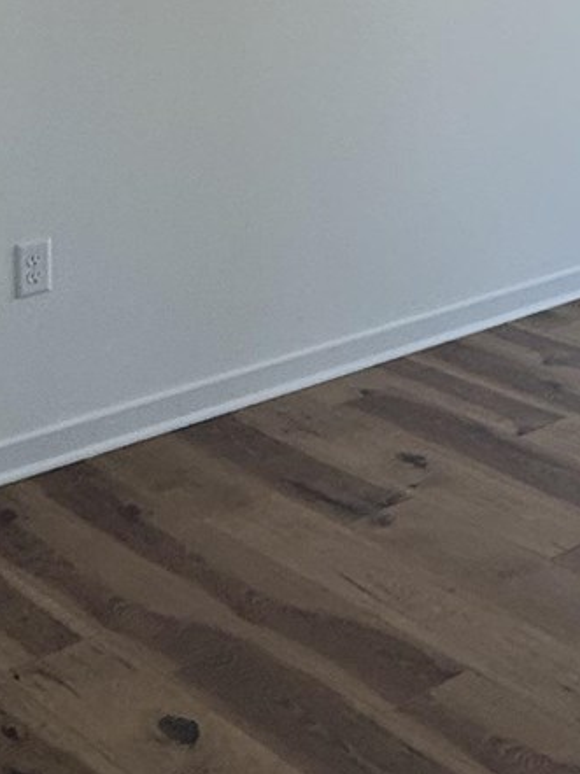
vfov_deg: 24.3
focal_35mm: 73
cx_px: 750
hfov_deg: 18.7
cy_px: -144
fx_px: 1632
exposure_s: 1/115
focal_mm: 2.22
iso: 40
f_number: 2.2
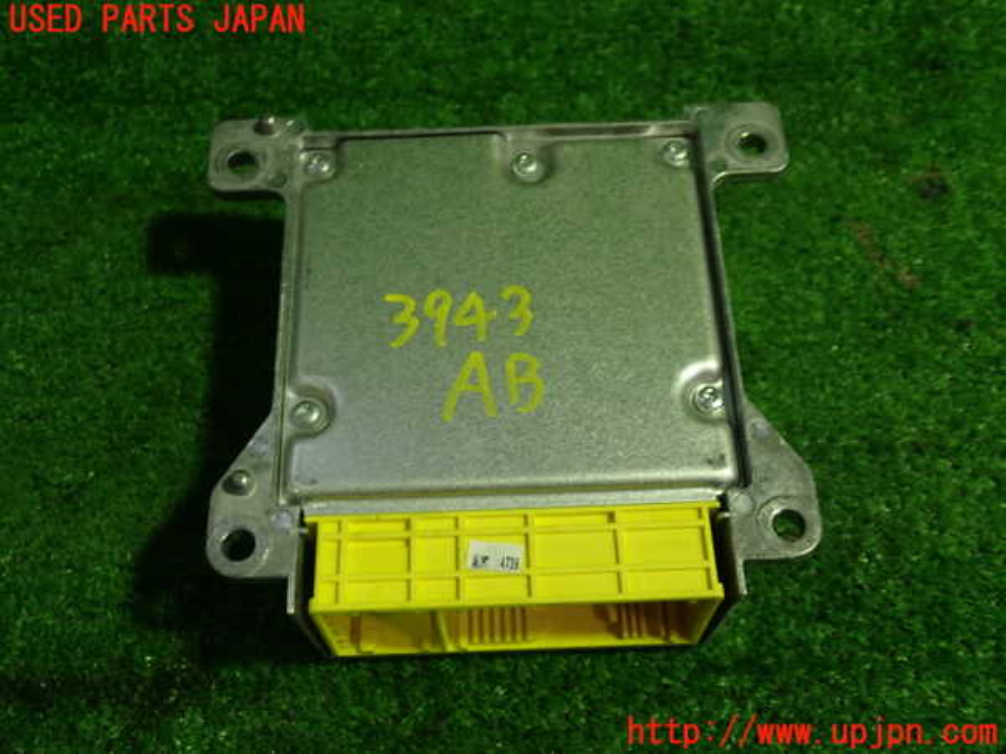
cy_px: 377
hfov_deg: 49.0
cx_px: 503
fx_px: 1104
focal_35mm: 38
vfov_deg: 37.7
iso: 200
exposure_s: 1/60
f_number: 2.7
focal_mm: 6.83
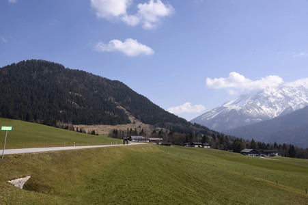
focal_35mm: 32
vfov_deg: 41.1
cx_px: 154
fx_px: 274
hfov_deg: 58.8
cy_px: 102
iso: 125
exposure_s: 1/160
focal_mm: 32
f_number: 11
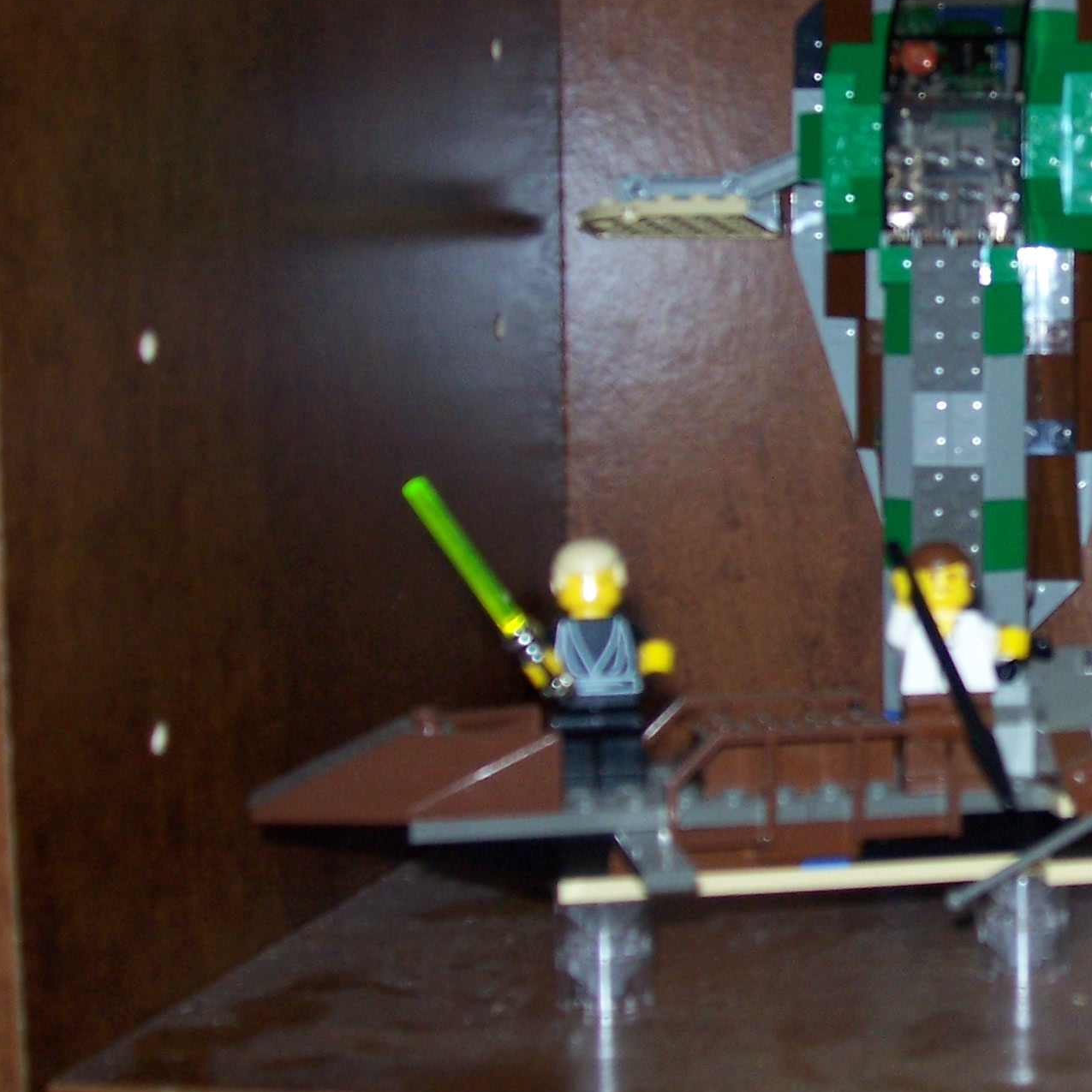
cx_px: 1072
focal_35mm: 75
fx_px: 2677
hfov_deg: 22.3
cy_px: 424
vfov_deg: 23.0
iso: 125
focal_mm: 7
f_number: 3
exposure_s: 1/60
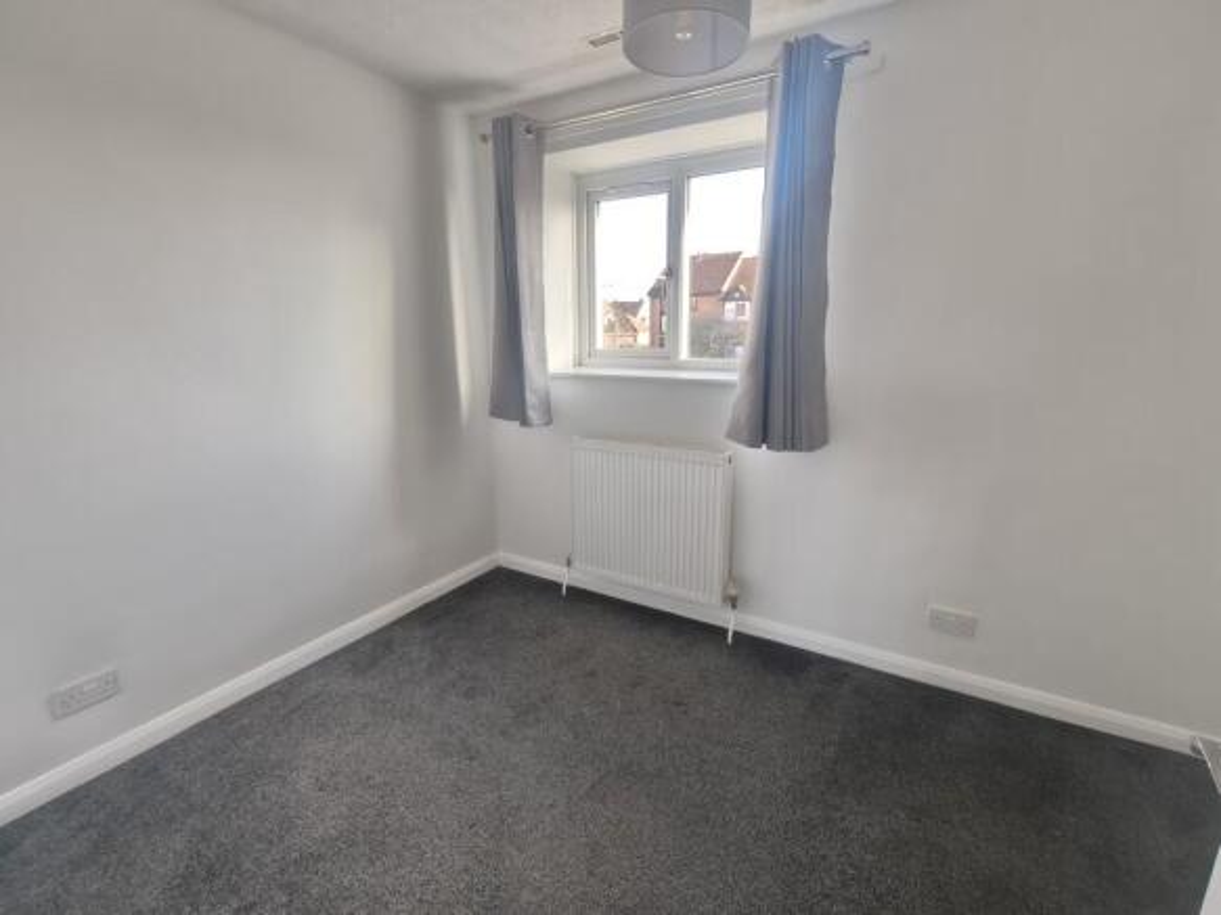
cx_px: 610
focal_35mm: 15
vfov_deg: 81.7
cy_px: 458
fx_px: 529
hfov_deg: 98.2
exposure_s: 1/100
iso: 1250
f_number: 2
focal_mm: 2.31
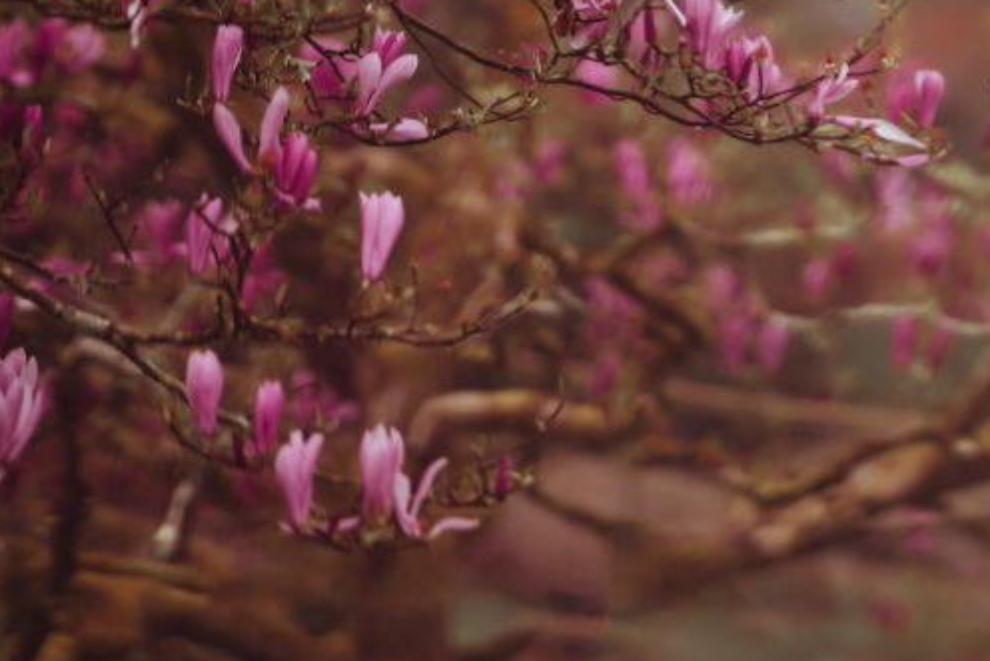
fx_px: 11360
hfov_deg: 5.0
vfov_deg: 3.3
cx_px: 948
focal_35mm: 413
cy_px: 56
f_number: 2.8
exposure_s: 1/640
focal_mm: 200
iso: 250
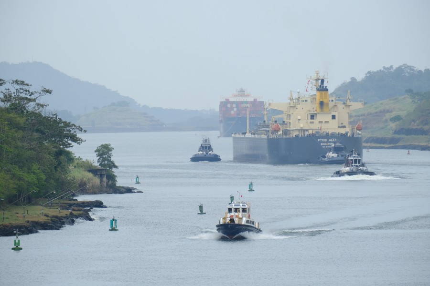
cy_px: 143
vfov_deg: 3.1
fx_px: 5375
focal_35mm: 450
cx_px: 215
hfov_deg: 4.6
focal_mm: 300
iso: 640
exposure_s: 1/1000
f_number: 6.4
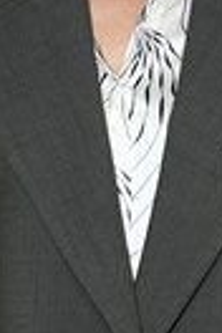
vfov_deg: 9.7
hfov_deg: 6.5
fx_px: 1961
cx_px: 126
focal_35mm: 212
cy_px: 33
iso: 1250
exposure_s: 1/250
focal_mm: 70
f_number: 5.6
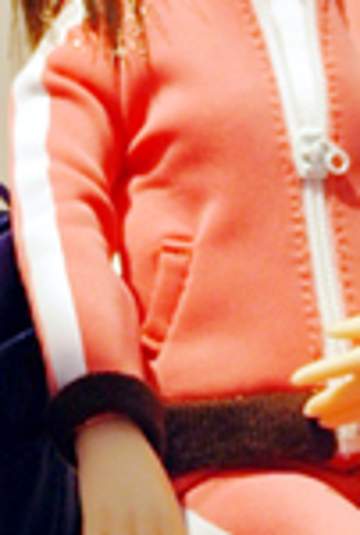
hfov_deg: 3.7
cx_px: -143
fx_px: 5541
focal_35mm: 372
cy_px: -358
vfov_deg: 5.5
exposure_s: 1/30
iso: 250
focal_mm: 52
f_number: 5.6
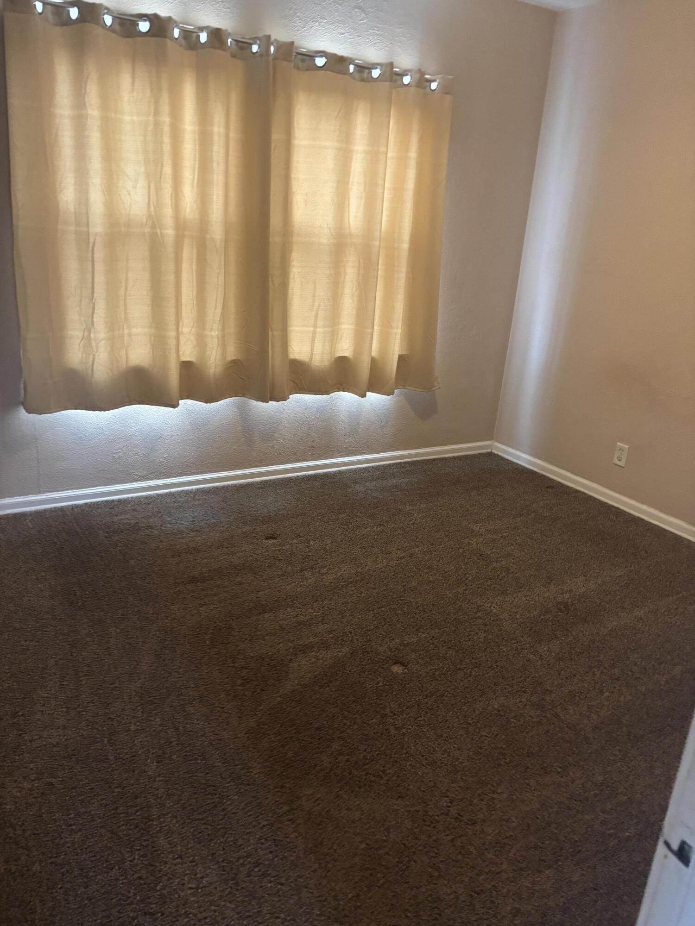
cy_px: 463
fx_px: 696
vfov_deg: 67.3
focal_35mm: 26
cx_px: 348
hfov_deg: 53.1
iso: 500
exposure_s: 1/40
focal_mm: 5.96
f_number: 1.6
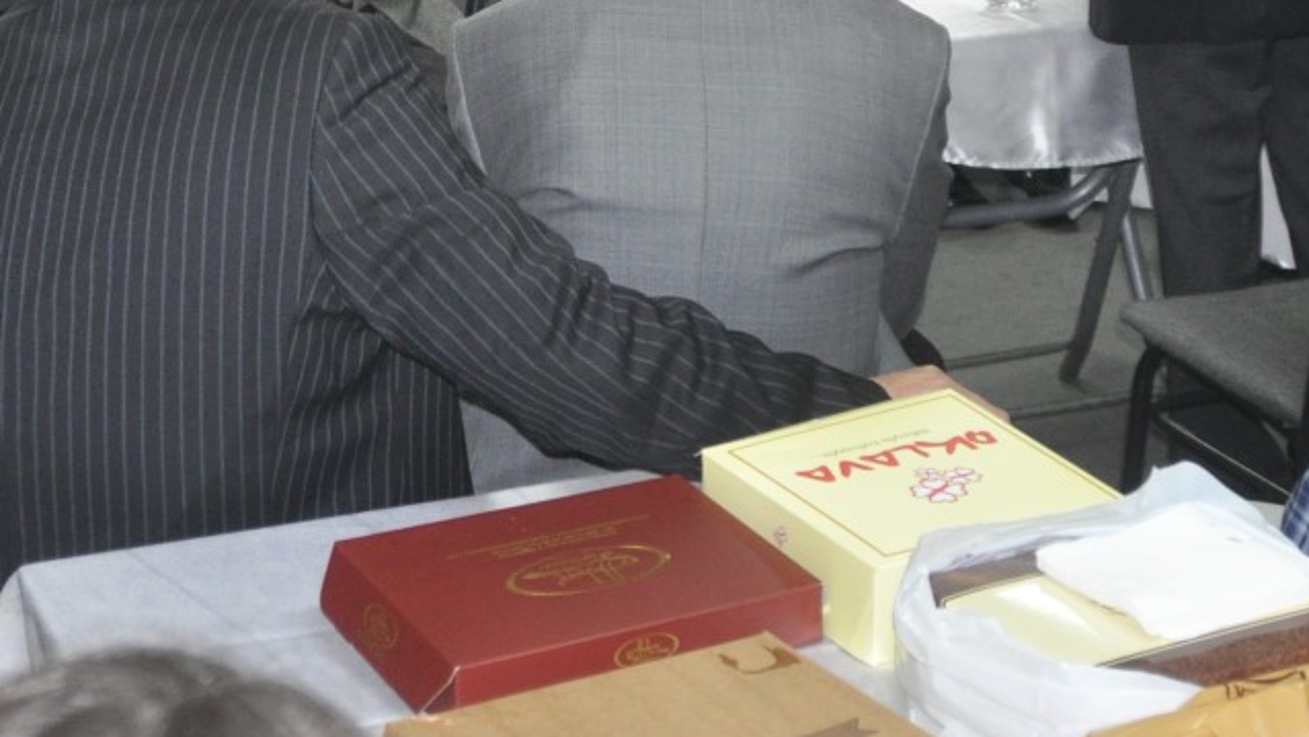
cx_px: 443
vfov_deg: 13.1
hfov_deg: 24.1
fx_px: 3055
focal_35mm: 88
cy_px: -296
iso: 800
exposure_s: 1/80
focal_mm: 22
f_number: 3.5
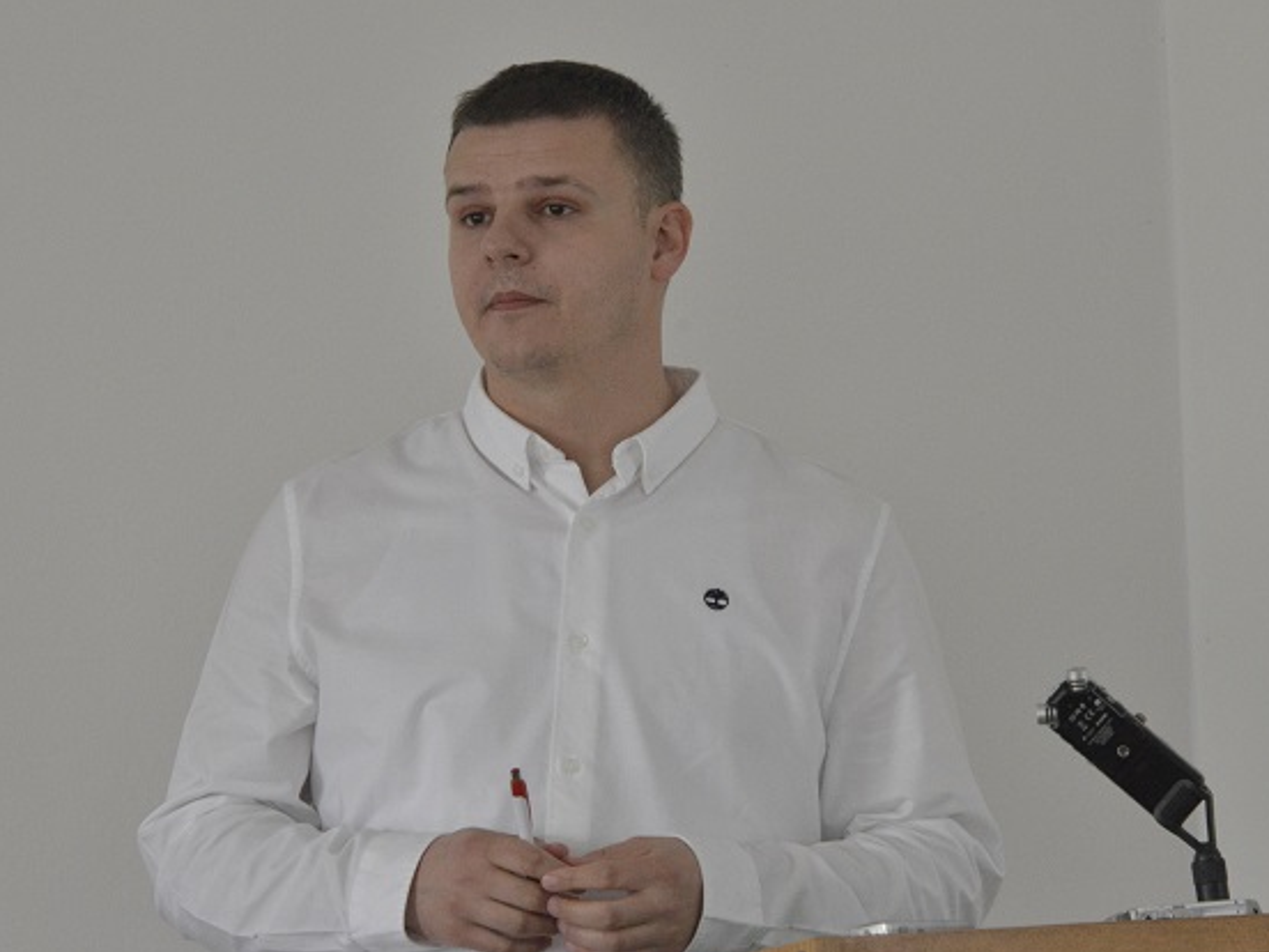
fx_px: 7588
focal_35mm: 207
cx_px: 733
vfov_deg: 7.2
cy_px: 398
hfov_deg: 9.6
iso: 6400
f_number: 7.1
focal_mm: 145
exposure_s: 1/200
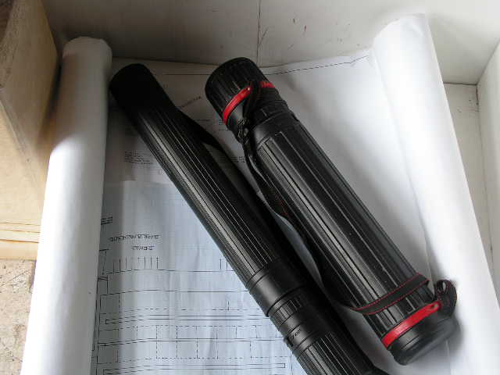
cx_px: 250
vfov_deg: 30.3
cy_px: 188
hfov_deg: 39.7
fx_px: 693
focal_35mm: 48
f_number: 3.2
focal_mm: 8.1
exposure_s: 1/60
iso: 64
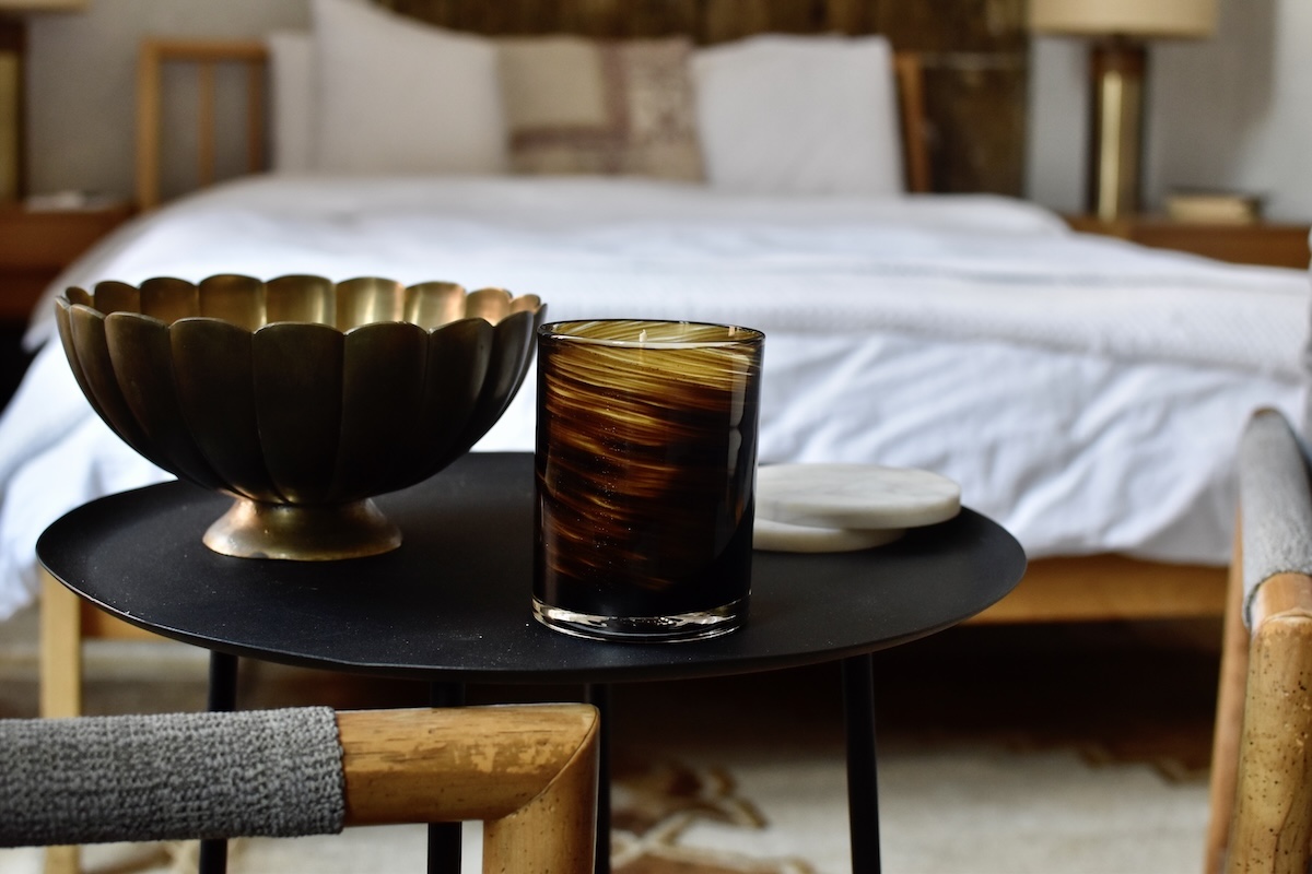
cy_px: 437
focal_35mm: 52
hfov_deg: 37.9
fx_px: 1913
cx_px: 656
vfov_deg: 25.8
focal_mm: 35
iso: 1000
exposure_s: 1/80
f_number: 5
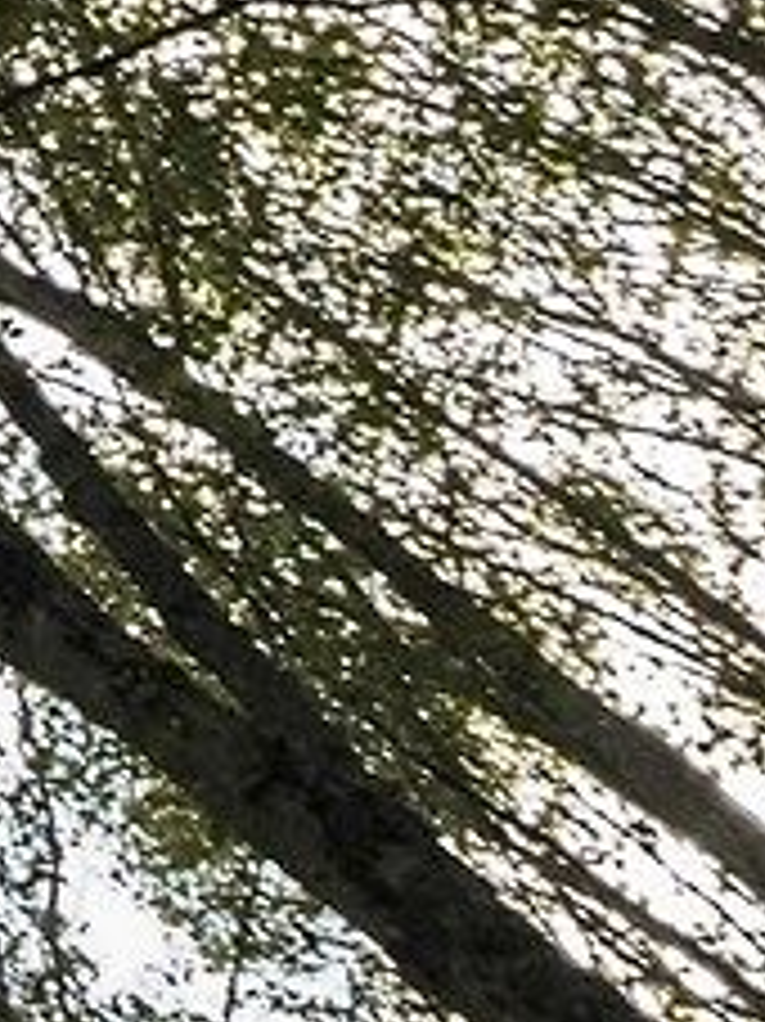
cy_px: -1967
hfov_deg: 7.4
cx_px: -2498
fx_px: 3598
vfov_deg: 11.0
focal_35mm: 122
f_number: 8
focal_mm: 8
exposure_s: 1/320
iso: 1000
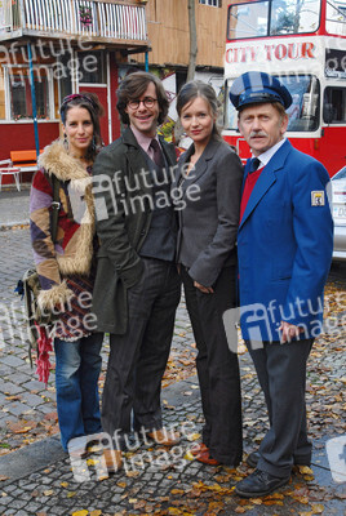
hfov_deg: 28.2
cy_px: 258
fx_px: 690
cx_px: 173
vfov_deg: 41.1
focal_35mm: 48
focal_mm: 32
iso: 200
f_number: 7.1
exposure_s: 1/100
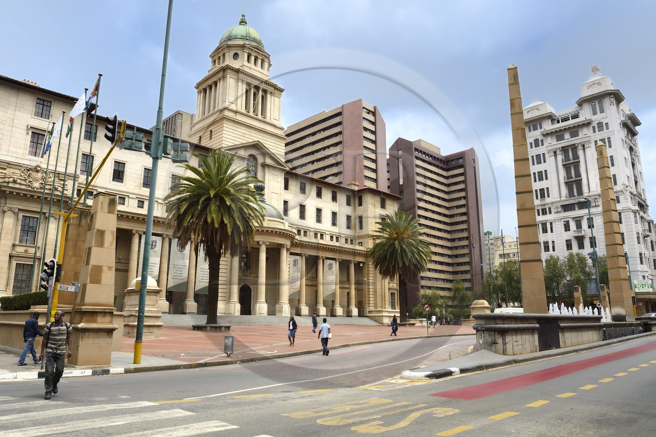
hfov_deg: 73.8
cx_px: 328
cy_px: 218
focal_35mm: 24
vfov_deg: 53.1
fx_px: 437
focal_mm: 24
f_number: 11
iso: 200
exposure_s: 1/320
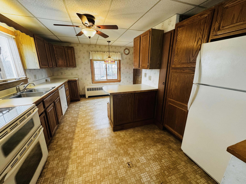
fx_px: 99
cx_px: 123
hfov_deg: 102.1
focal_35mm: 14
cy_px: 92
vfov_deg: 85.7
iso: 320
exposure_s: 1/60
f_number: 2.2
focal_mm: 2.22
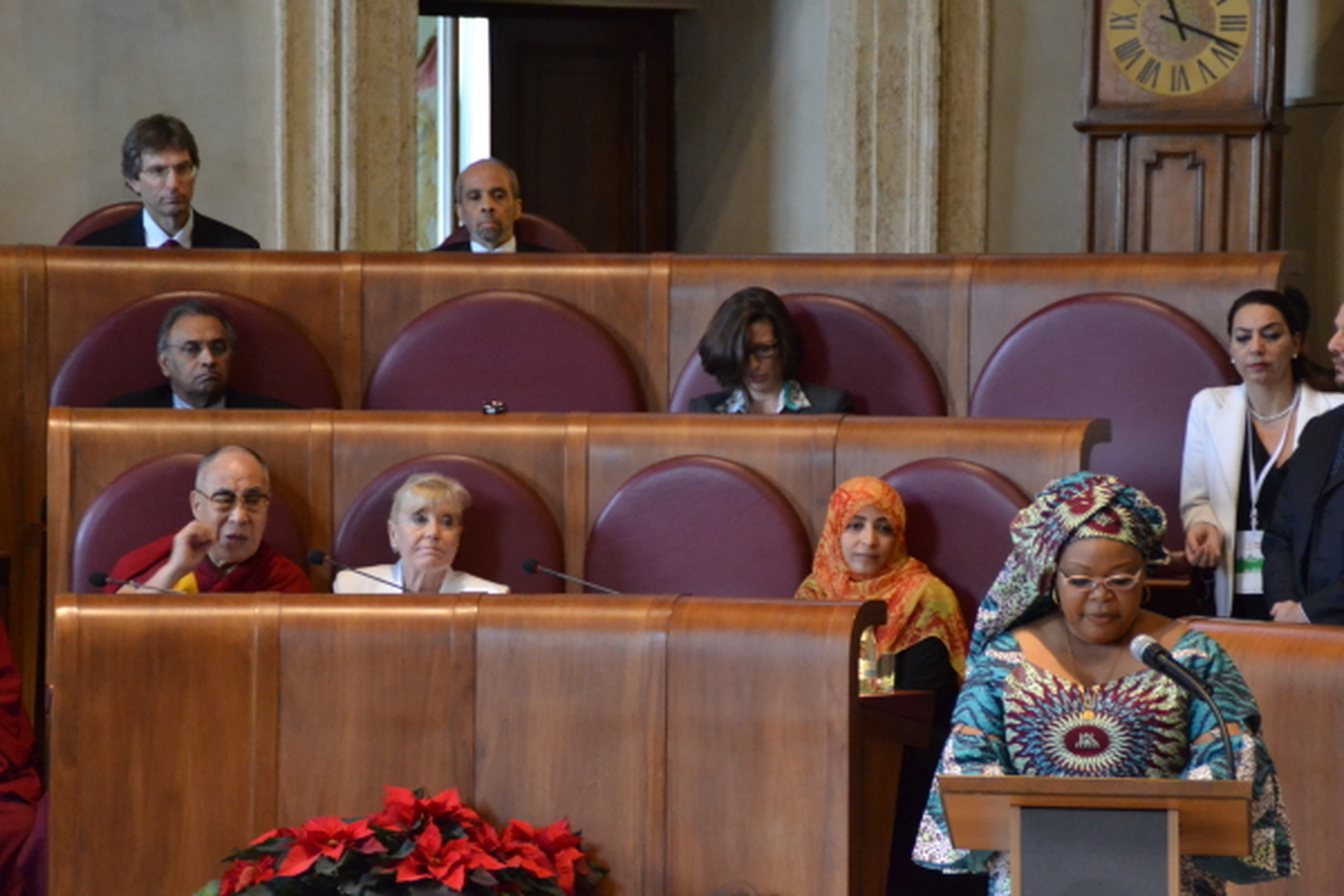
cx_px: 672
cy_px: 448
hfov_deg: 13.7
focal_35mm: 150
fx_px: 5600
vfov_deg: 9.1
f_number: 5.6
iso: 3200
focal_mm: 100
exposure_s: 1/25
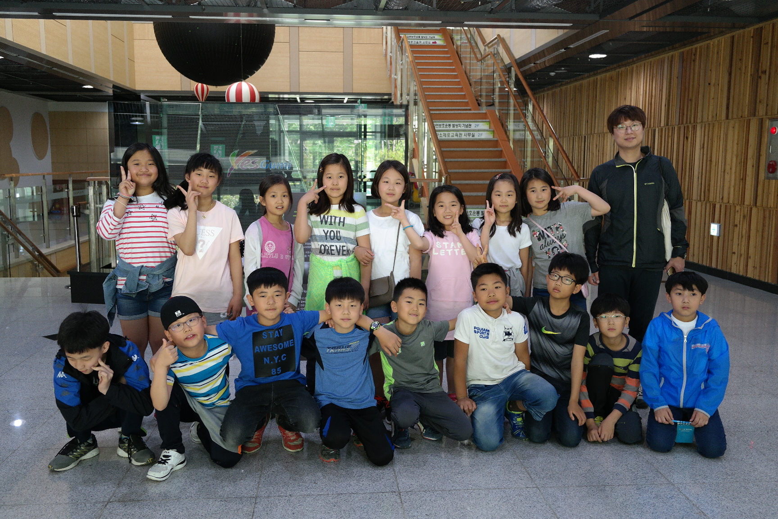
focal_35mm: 33
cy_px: 260
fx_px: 713
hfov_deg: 57.2
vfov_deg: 40.0
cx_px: 389
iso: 400
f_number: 3.5
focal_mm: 22
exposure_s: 1/40
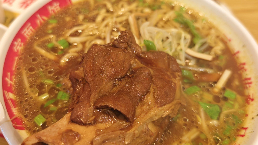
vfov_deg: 34.5
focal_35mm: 34
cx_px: 127
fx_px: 233
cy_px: 58
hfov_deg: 58.0
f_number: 1.75
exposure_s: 1/101
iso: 136
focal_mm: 8.67
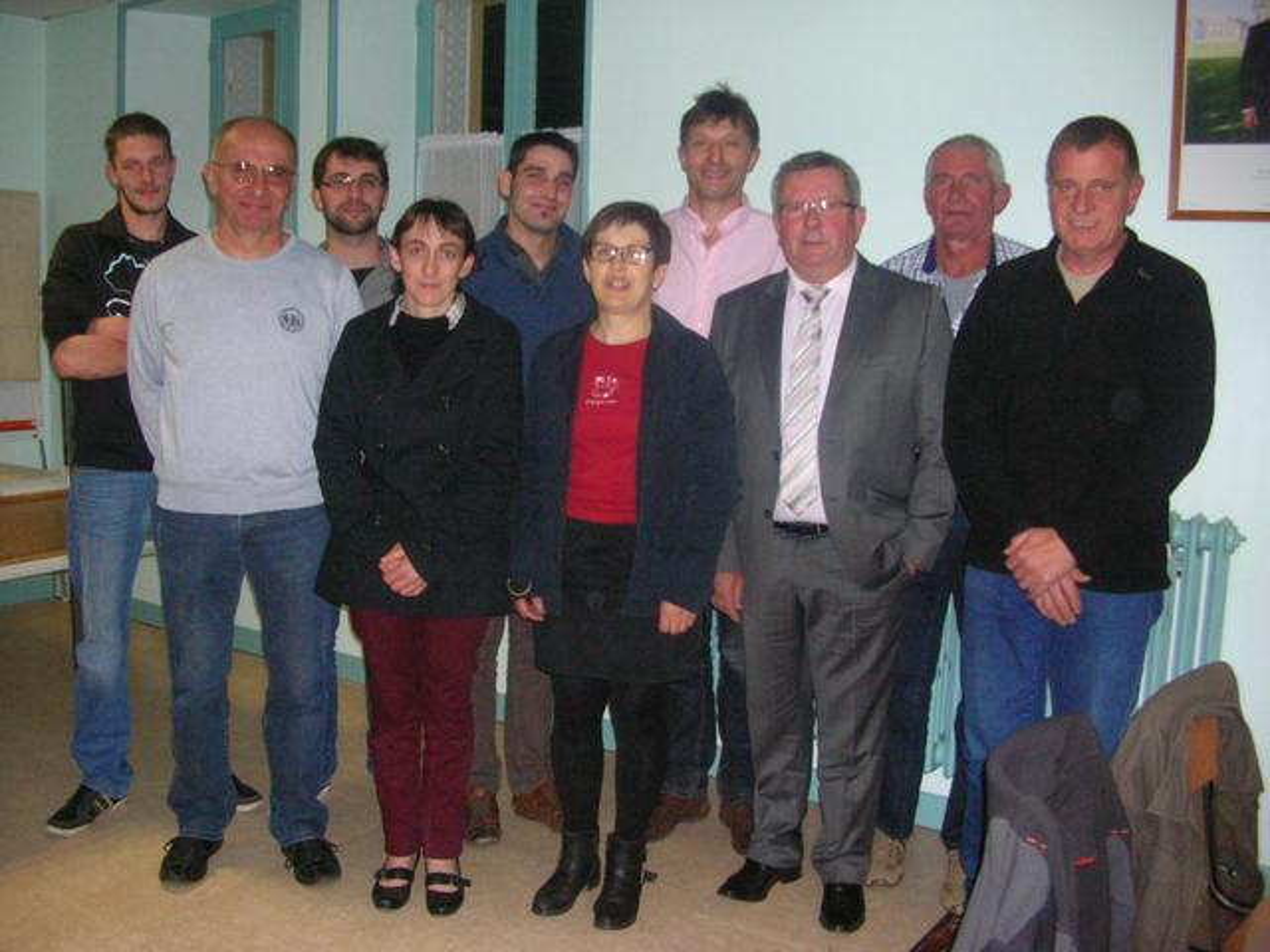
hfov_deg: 52.6
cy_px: 476
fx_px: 1284
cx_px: 635
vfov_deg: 40.7
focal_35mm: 35
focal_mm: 5.8
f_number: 2.8
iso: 200
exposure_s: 1/60.1
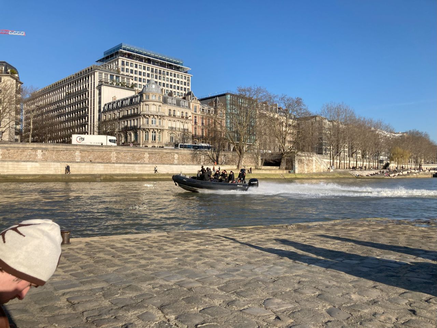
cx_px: 218
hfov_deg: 63.4
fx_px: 353
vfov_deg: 49.7
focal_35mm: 28
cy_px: 164
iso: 20
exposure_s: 1/2000
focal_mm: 3.99
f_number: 1.8
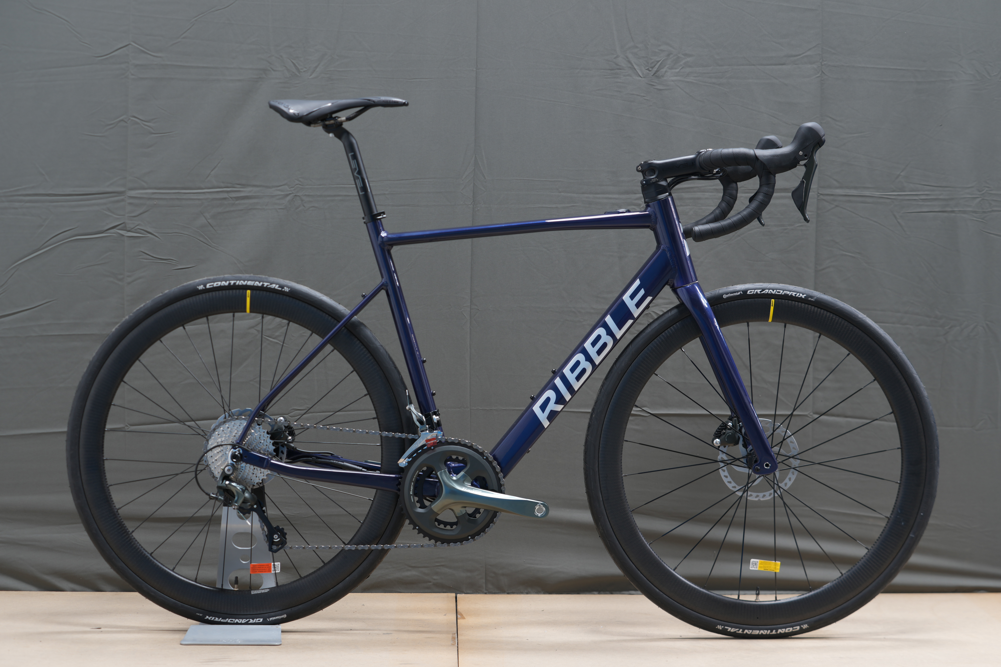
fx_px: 1946
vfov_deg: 19.5
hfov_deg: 28.8
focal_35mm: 70
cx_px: 500
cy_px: 334
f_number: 5
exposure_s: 1/6
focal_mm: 70
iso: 100
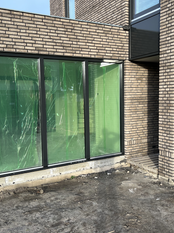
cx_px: 87
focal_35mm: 35
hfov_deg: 40.7
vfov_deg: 52.6
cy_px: 115
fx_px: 235
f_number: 1.5
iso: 50
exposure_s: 1/786
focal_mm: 5.7
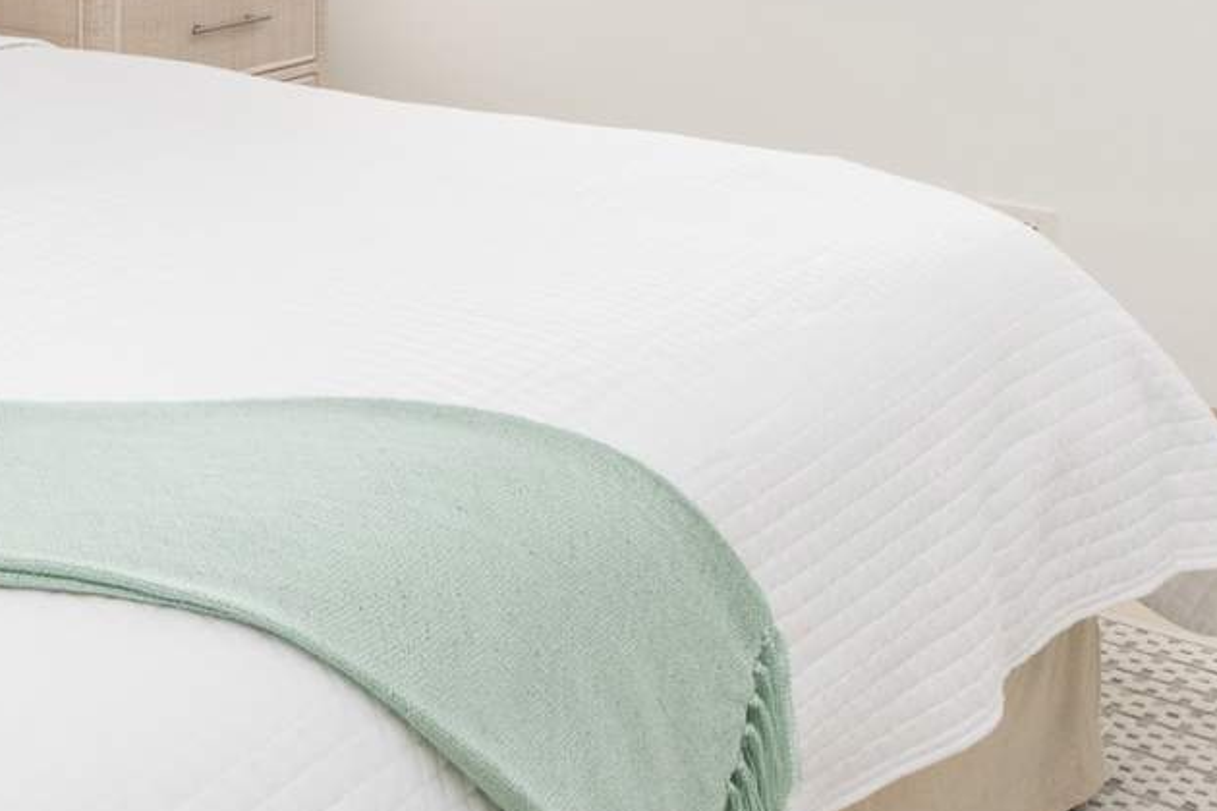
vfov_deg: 19.3
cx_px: -274
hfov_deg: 27.4
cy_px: -303
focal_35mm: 64
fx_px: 2163
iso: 250
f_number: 11
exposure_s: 1/100
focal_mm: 14
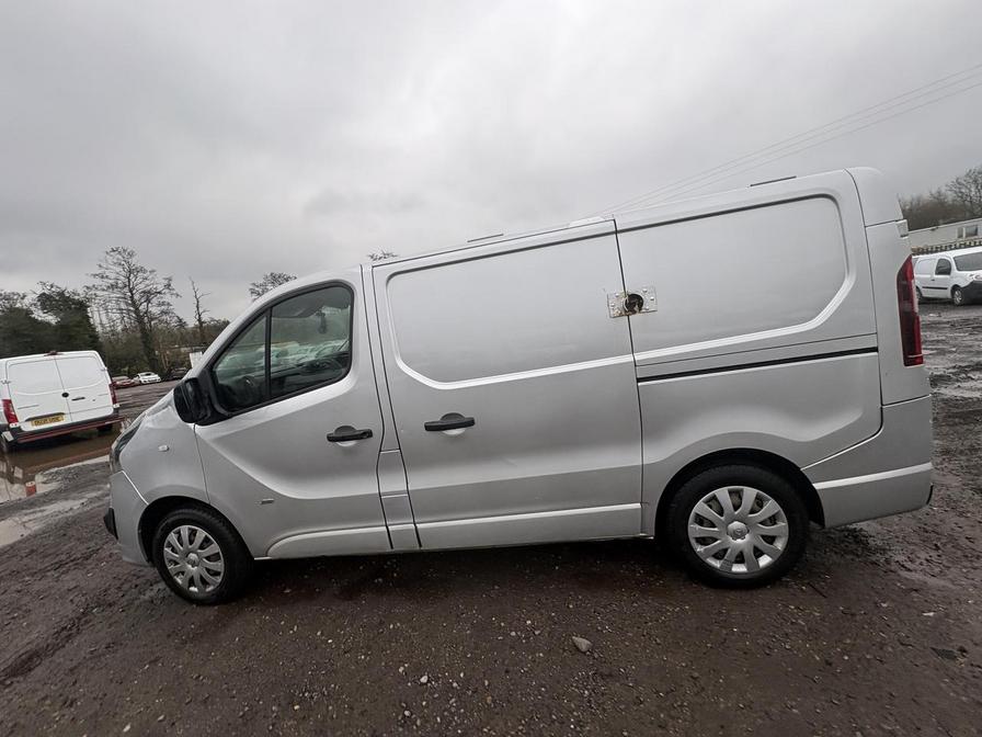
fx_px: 397
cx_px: 491
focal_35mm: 14
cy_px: 368
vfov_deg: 85.7
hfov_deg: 102.1
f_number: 2.2
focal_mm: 2.22
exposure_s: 1/235
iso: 40
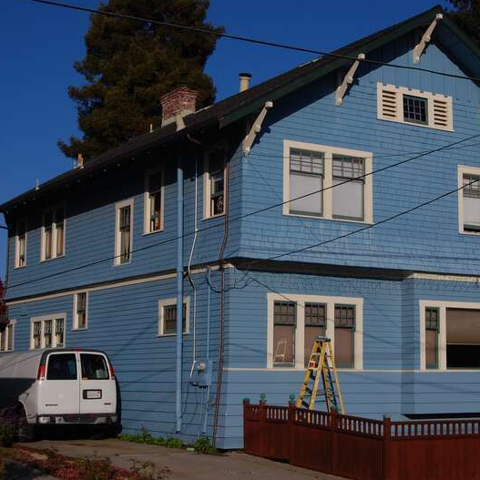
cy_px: 239
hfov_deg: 25.4
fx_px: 1061
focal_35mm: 68
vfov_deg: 25.5
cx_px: 297
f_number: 16
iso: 200
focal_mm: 35
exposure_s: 1/400
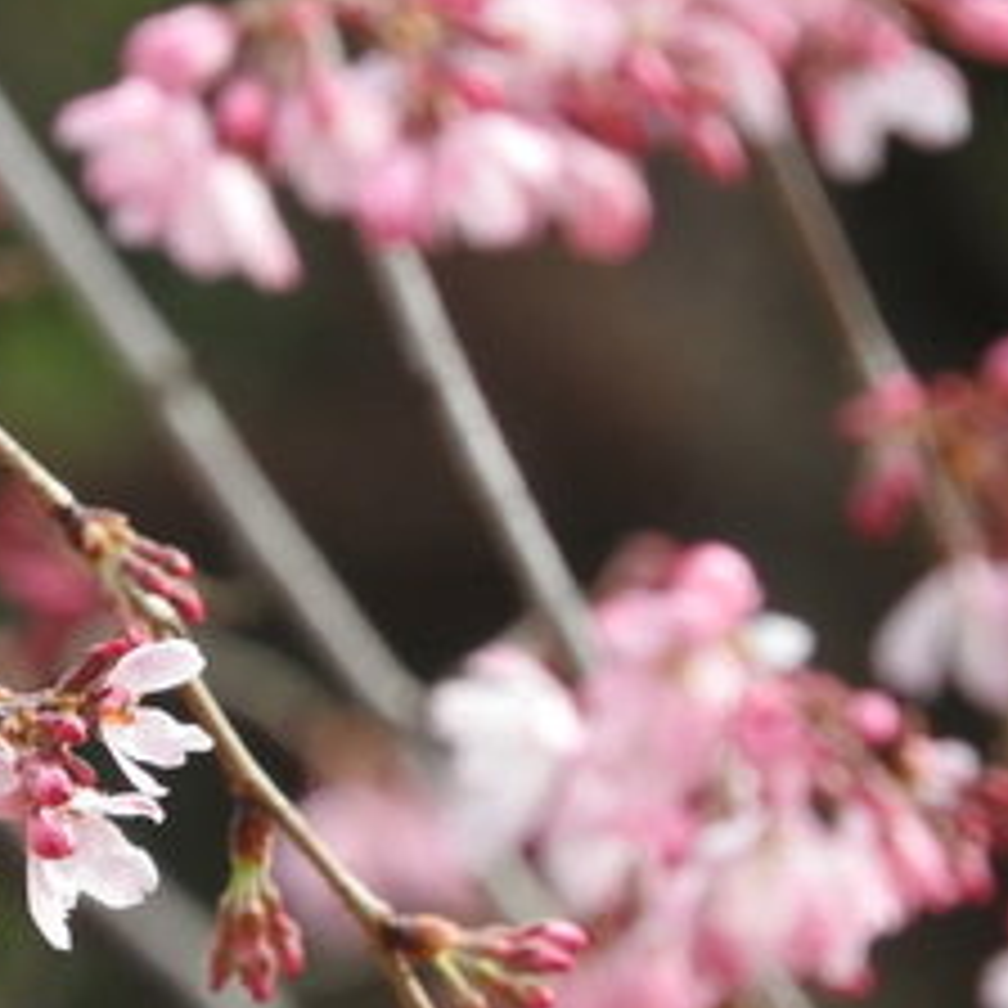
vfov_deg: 1.3
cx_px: 45
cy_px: 749
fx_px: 45431
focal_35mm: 1379
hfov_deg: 1.3
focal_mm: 125.4
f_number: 5.6
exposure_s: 1/250
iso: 200
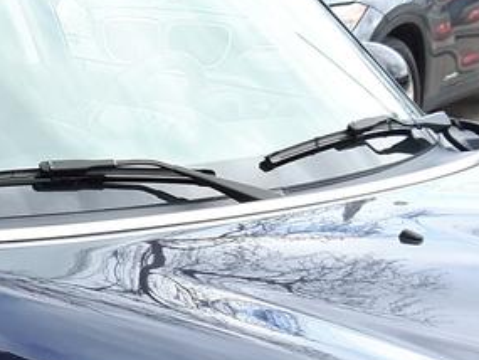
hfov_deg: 14.0
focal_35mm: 139
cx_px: 37
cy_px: 463
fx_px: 1924
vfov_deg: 10.5
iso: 40
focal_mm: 3.7
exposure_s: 1/211
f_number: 1.9
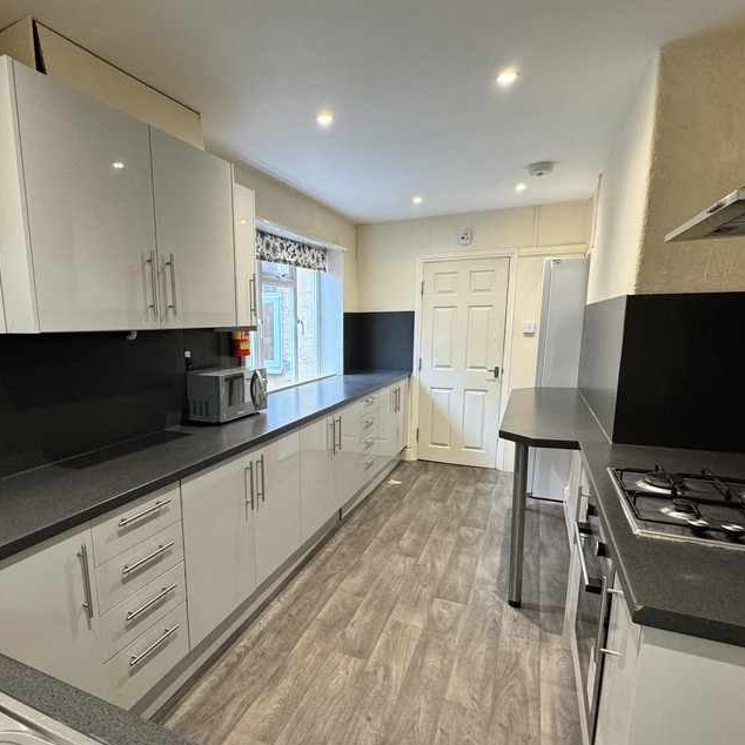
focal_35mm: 20
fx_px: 487
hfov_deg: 74.0
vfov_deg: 74.6
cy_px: 414
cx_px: 297
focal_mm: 2.22
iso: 250
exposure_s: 1/50
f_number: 2.2
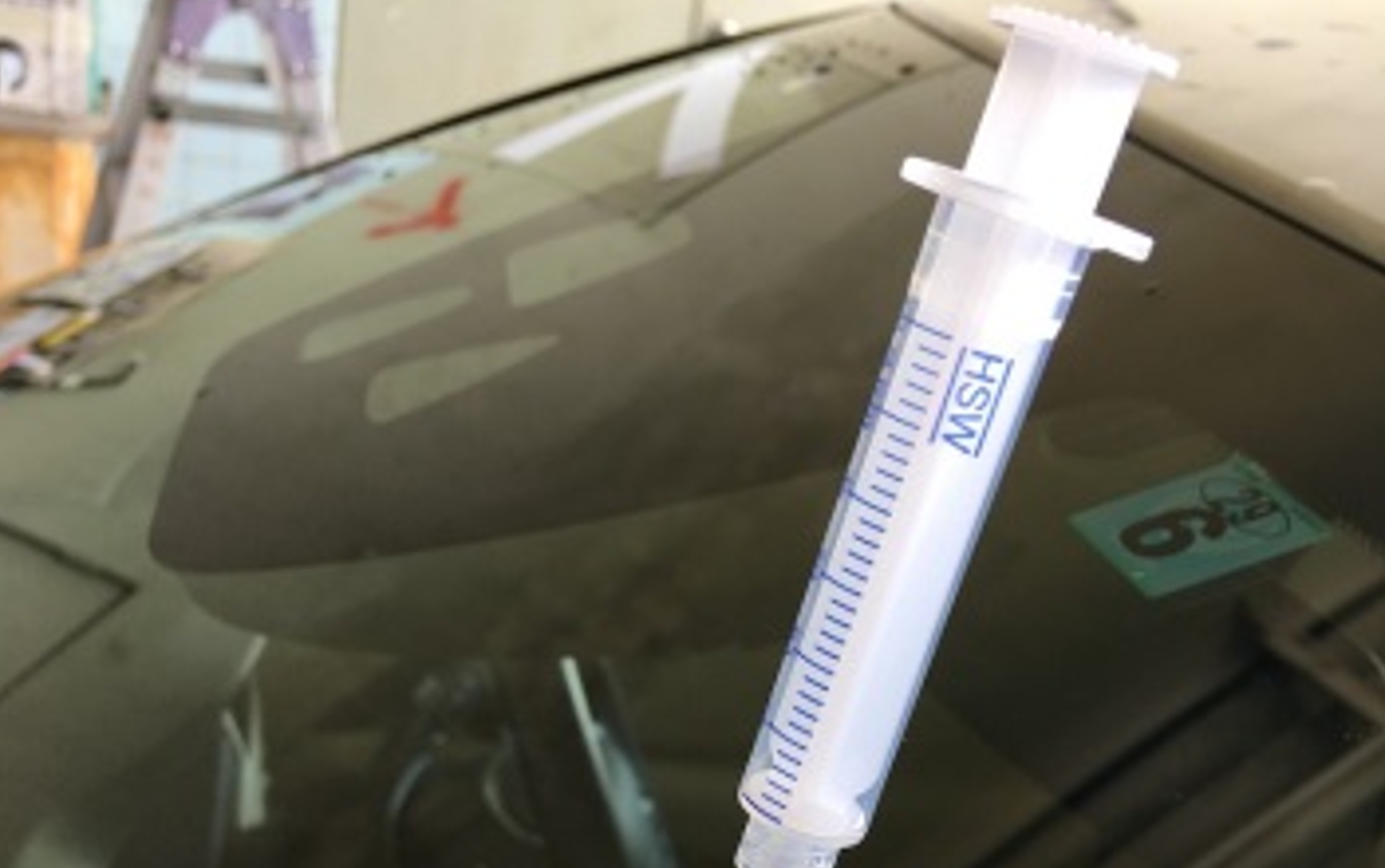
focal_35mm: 42
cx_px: 687
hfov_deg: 47.2
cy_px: 746
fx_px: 1587
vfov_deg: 29.6
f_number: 2.2
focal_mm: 4.15
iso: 25
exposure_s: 1/40
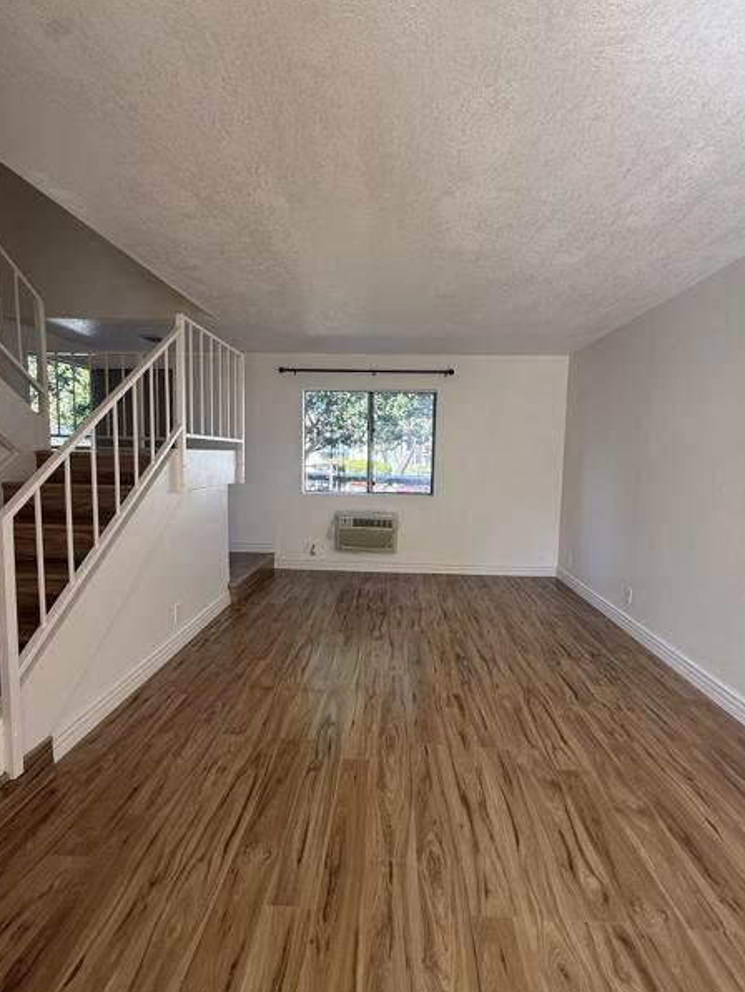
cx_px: 379
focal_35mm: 15
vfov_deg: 98.2
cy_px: 497
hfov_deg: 81.8
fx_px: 430
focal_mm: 2.22
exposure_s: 1/103
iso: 64
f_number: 2.2
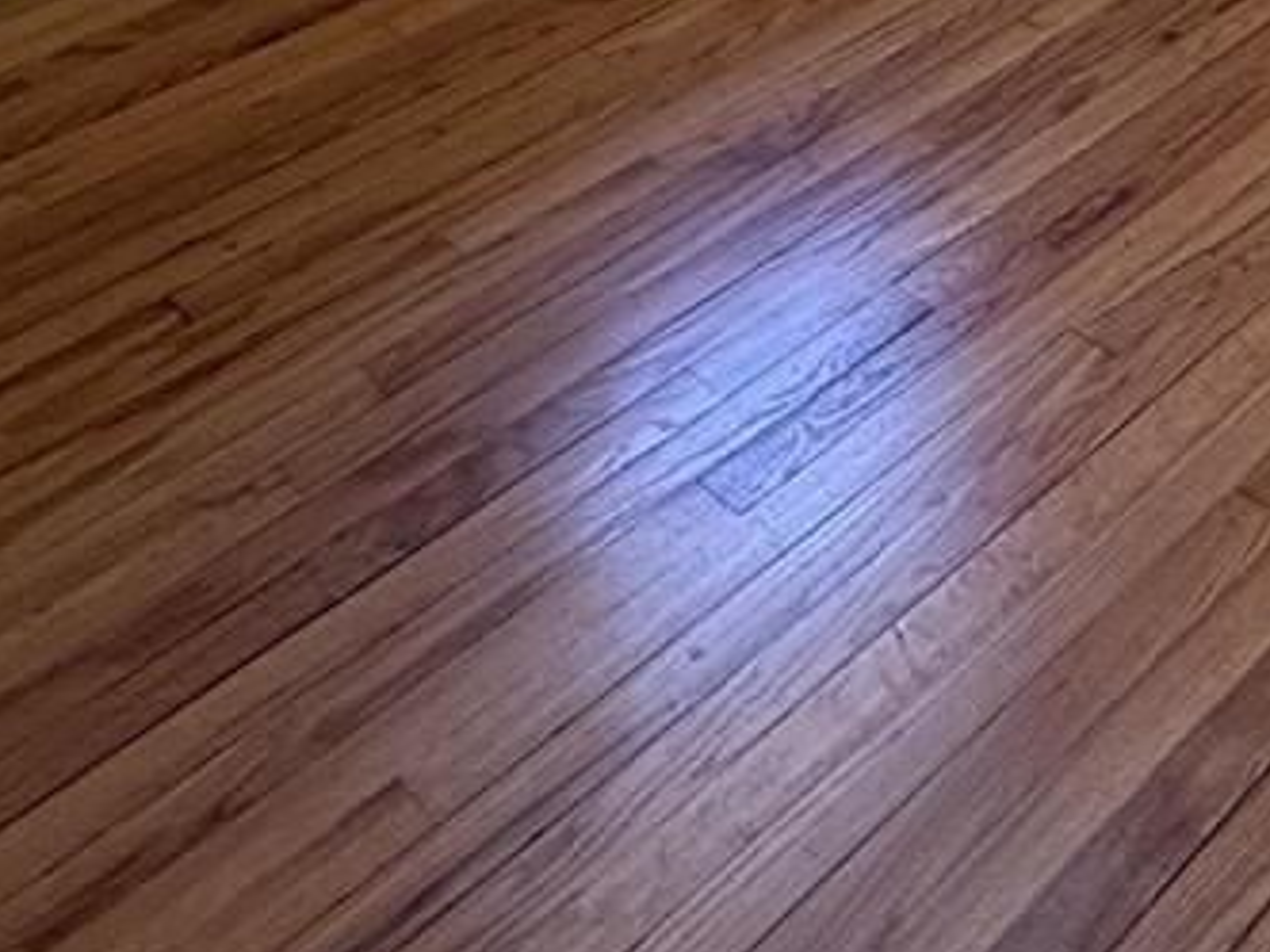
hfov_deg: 32.9
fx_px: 1981
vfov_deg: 19.5
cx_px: 1247
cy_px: -799
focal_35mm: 54
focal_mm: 2.22
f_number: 2.2
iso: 320
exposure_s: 1/99
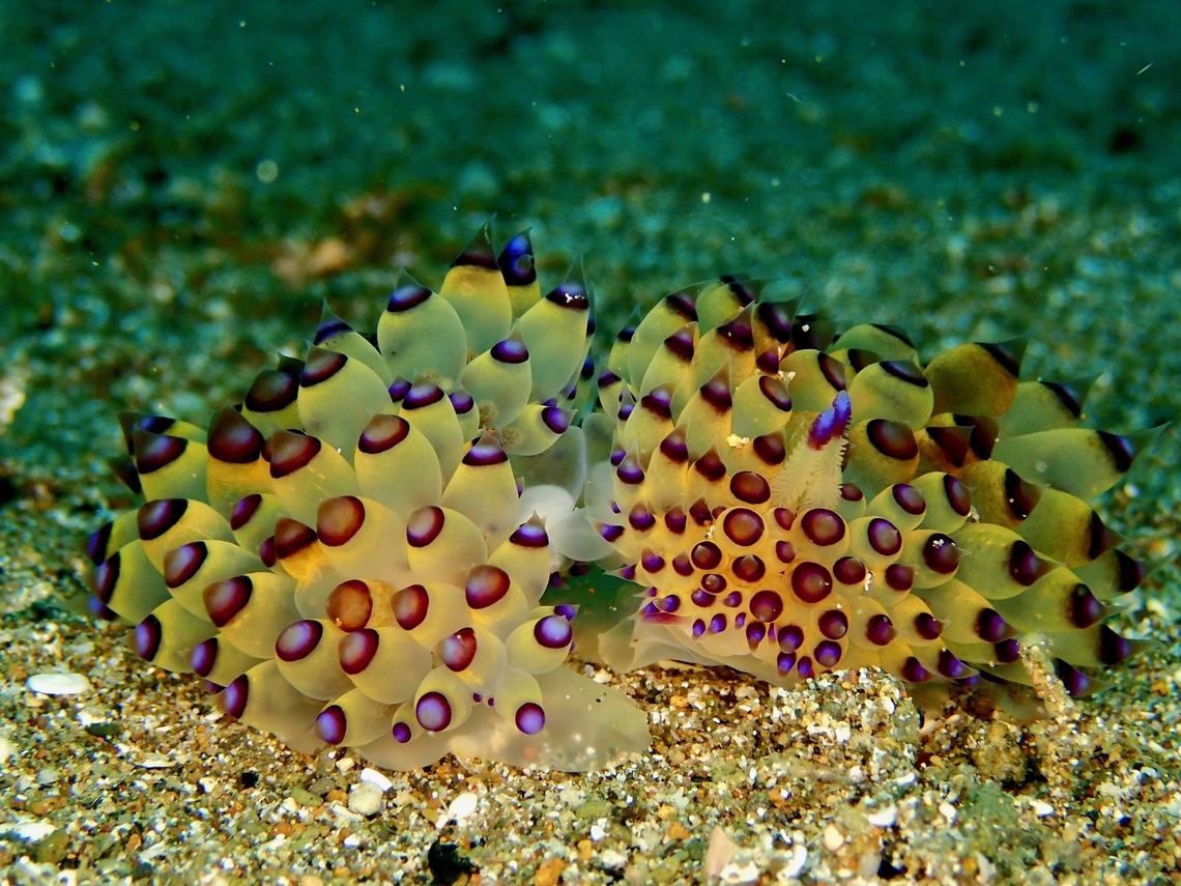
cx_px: 590
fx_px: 2729
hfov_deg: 24.4
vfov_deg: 18.4
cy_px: 443
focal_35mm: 80
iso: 200
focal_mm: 14.41
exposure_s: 1/200
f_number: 5.6
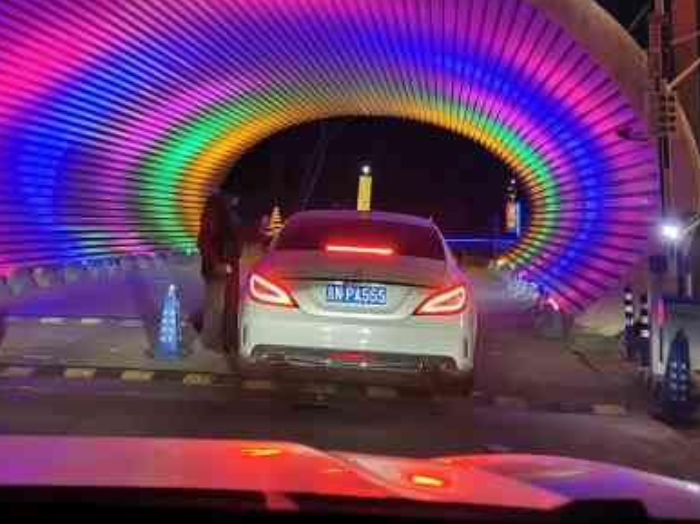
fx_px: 990
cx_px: 325
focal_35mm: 49
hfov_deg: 38.9
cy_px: 64
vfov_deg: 28.6
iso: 250
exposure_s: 1/50
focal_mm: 5.58
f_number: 1.8
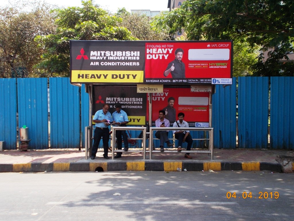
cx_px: 147
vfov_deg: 32.9
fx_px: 374
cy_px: 110
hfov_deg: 42.9
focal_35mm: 44
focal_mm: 7.9
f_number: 4.2
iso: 80
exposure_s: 1/250
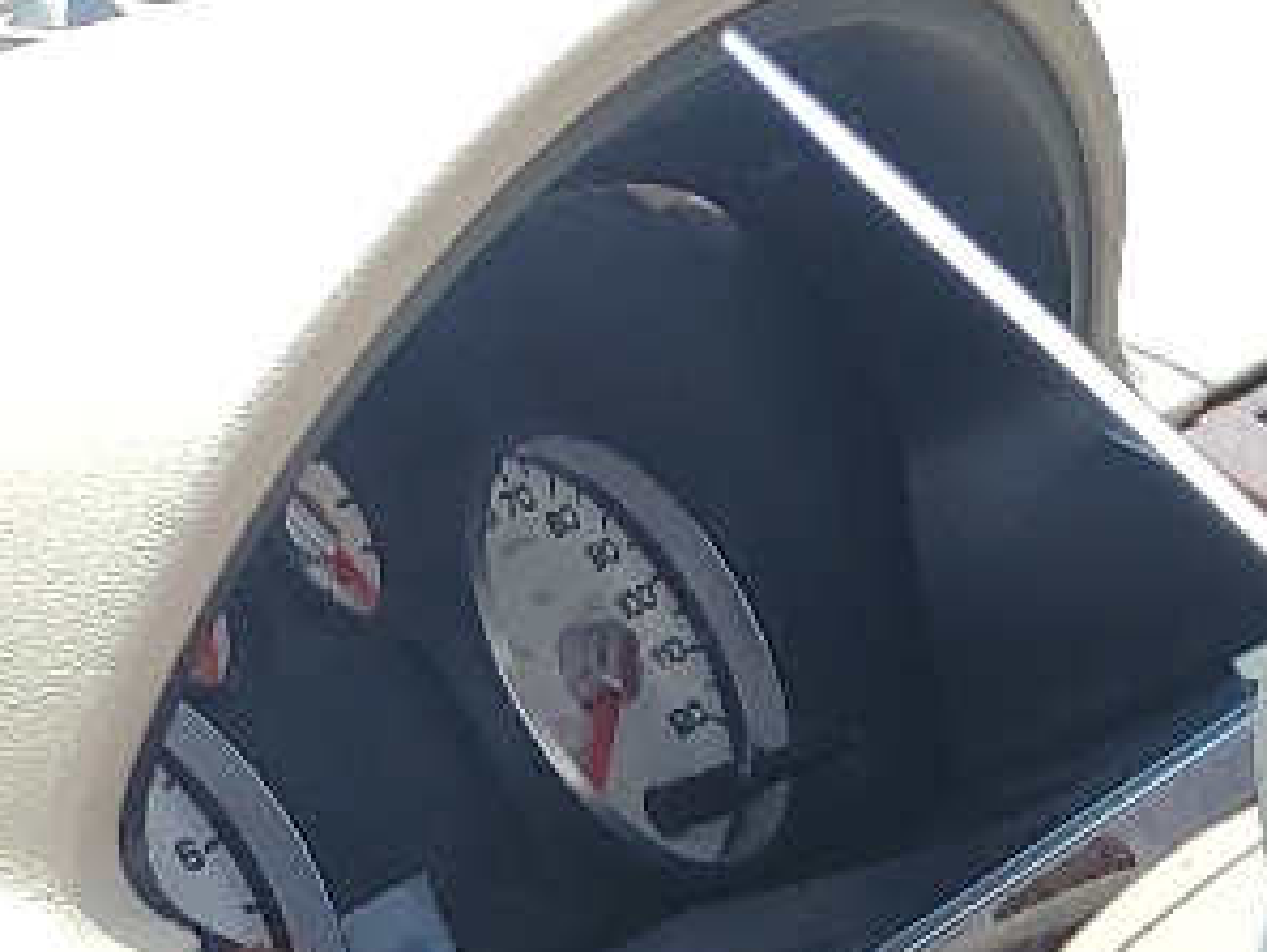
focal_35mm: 140
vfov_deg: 9.6
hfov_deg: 12.0
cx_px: 2777
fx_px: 5126
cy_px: 2177
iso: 50
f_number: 1.5
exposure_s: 1/909
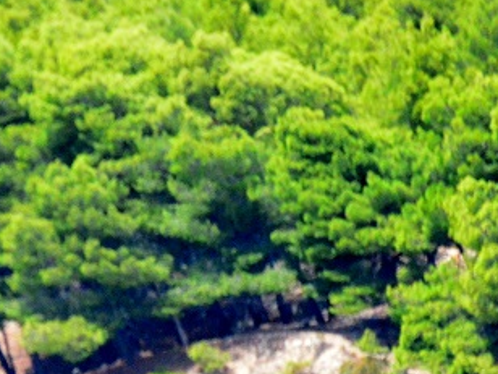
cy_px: 477
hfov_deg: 1.4
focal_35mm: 1402
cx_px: -20
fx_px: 20170
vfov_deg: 1.1
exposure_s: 1/8000
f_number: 5.6
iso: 5000
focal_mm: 300
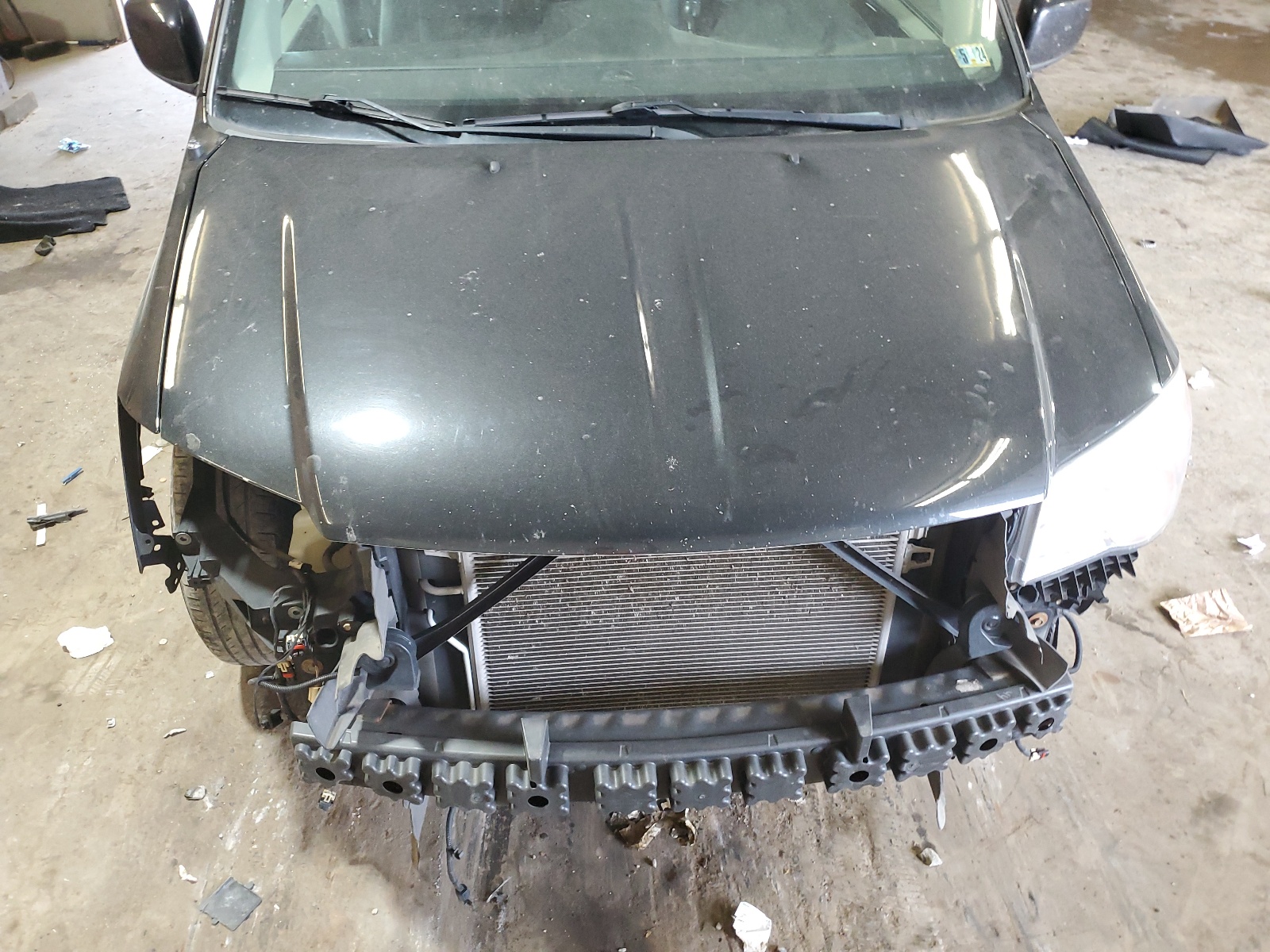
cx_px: 635
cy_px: 476
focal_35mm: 26
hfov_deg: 67.3
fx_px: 954
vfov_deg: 53.1
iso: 229
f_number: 1.5
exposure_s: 1/60.2
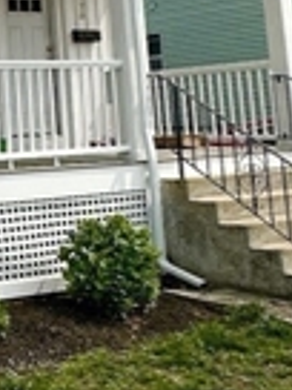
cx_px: -189
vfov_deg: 23.8
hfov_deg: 16.4
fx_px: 889
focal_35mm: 79
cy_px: 17
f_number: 2.2
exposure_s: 1/1984
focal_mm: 2.22
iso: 50
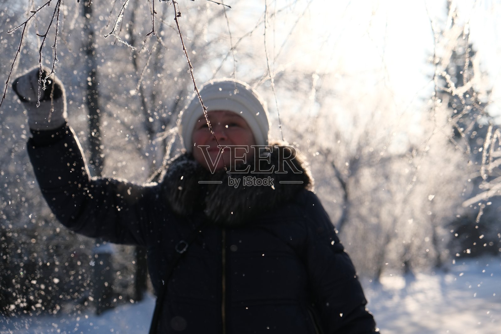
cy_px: 167
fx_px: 1155
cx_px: 250
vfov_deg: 16.5
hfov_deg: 24.5
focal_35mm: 83
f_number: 5.6
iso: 320
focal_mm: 55
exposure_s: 1/1000
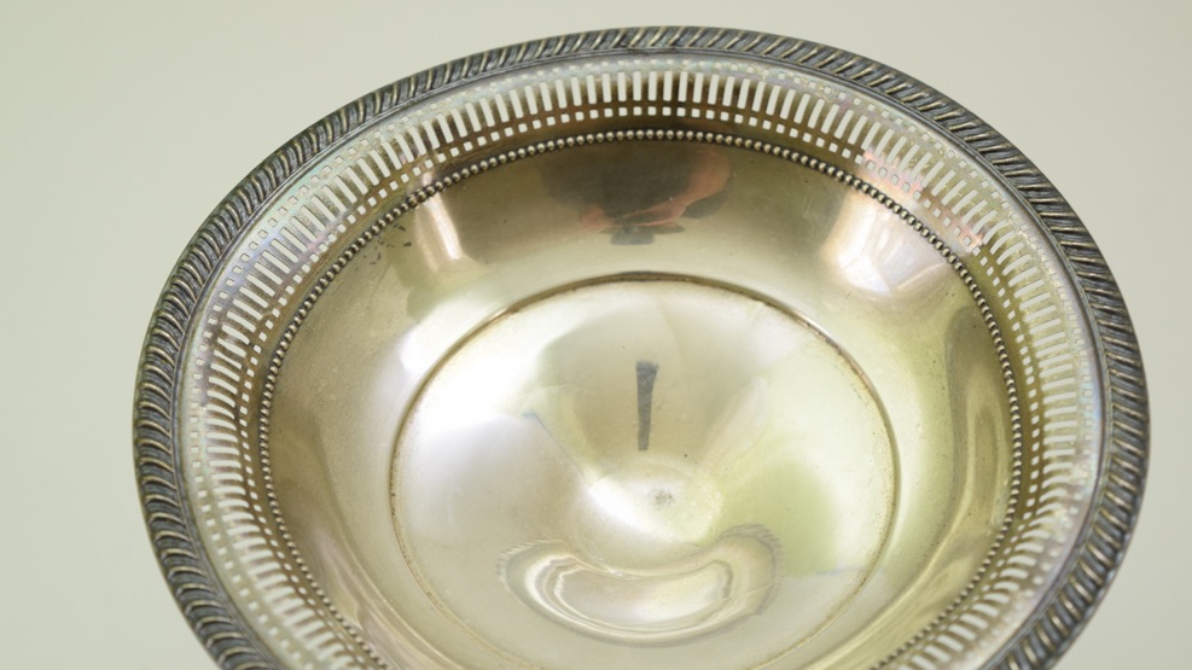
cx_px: 600
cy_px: 365
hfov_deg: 24.3
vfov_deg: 13.8
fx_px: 2766
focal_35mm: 88
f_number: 5.6
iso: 500
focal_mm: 55
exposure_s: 1/125
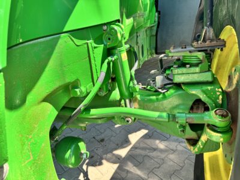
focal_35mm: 24
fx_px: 166
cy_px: 90
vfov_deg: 56.8
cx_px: 120
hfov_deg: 71.6
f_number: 1.78
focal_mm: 6.76
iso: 80
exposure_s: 1/604
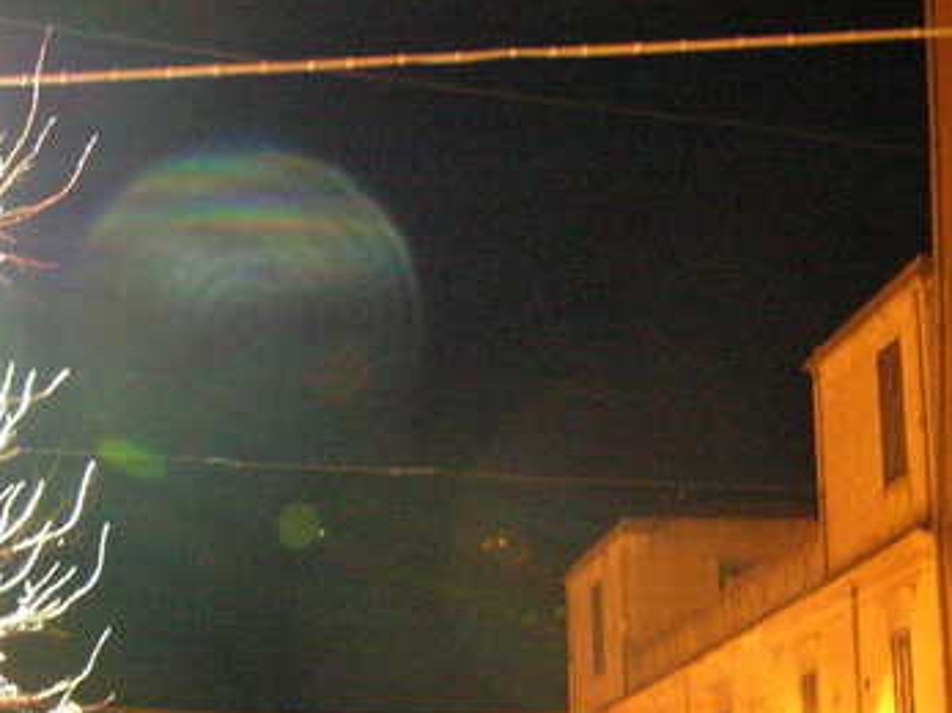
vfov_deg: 17.5
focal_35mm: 83
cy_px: 640
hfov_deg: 23.4
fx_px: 2282
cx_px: 653
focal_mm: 6
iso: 300
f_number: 2.7
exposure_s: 1/1.8
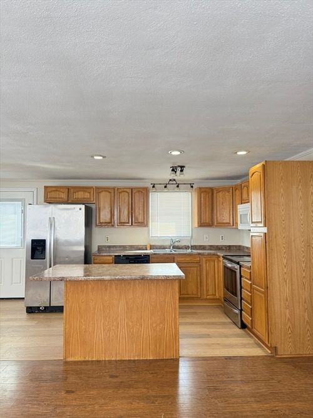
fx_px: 289
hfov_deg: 56.8
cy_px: 209
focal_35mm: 24
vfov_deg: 71.6
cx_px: 156
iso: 200
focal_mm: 6.76
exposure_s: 1/76
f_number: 1.78
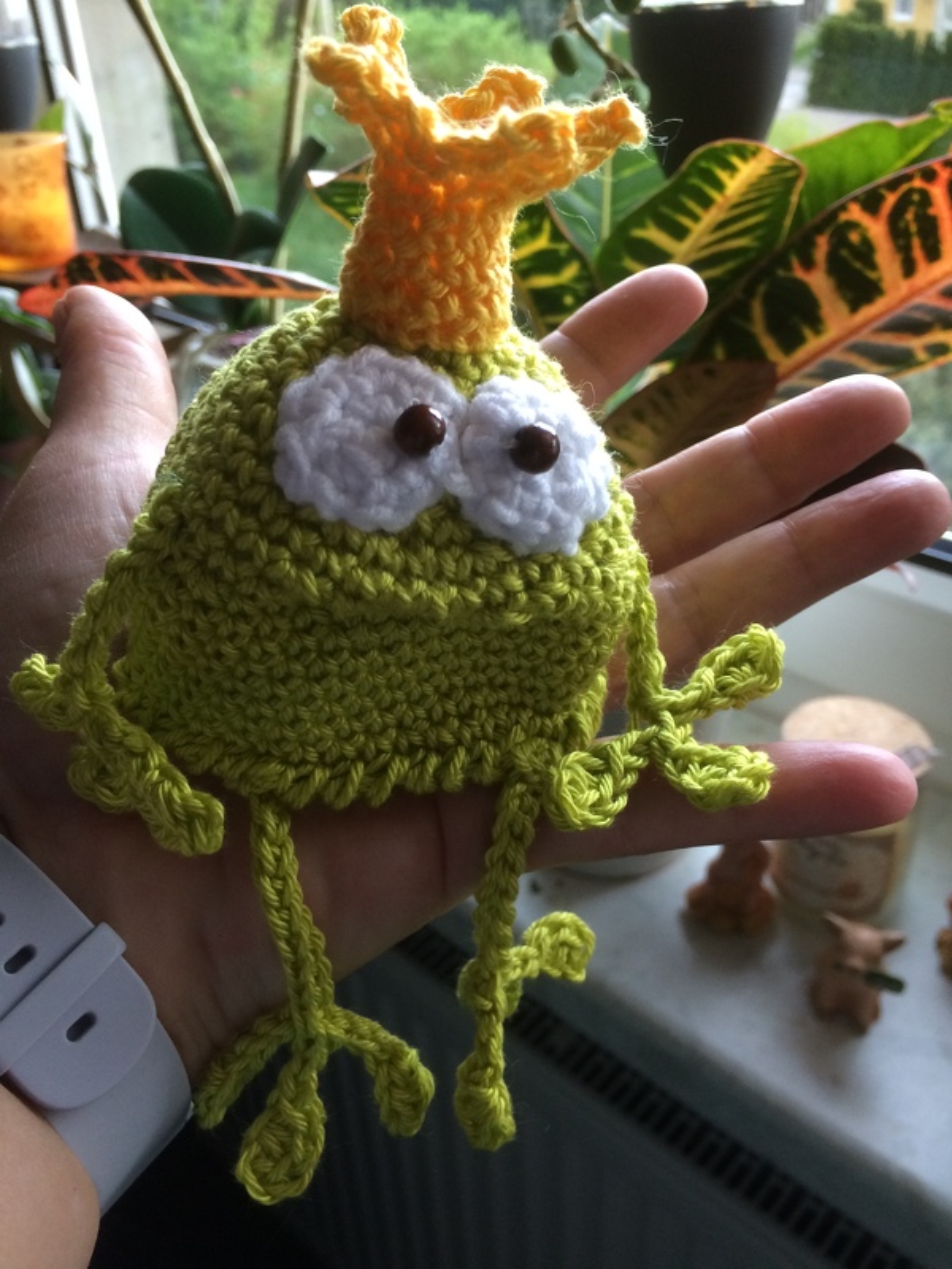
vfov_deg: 61.7
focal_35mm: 29
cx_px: 476
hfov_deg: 48.2
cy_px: 634
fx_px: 1063
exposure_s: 1/33
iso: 64
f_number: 2.2
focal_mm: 4.15
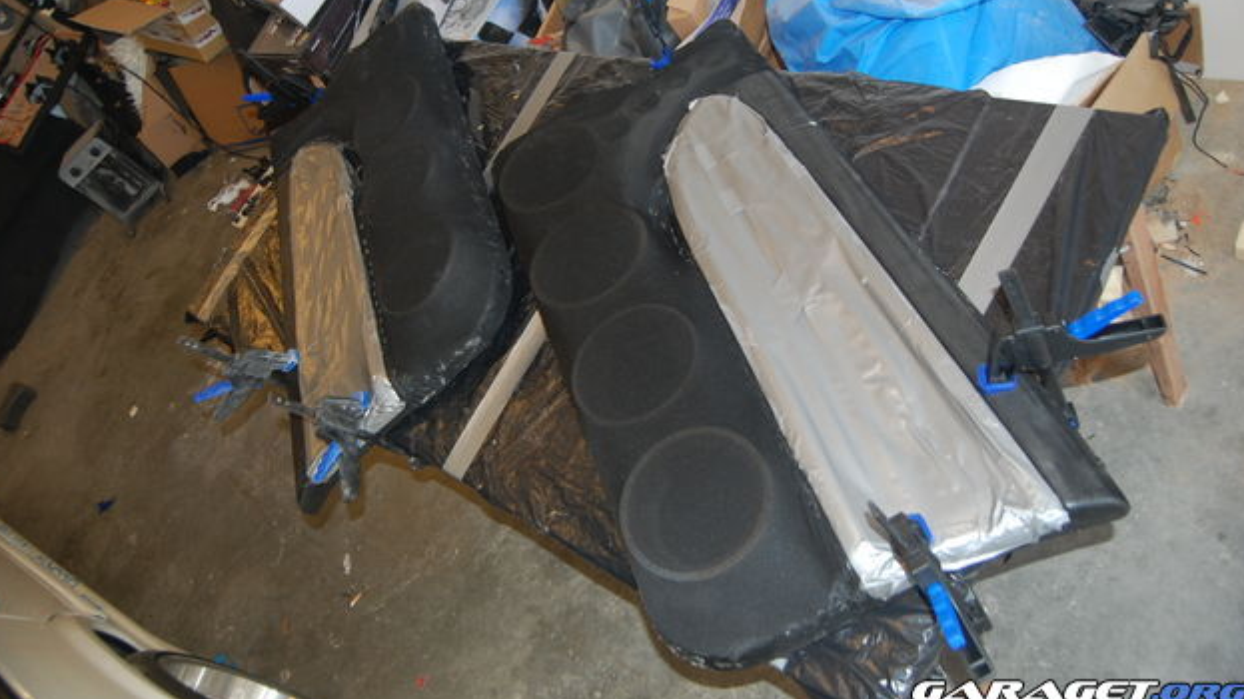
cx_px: 615
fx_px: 956
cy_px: 288
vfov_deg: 40.0
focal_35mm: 29
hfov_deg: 66.1
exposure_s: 1/60
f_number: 3.5
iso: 400
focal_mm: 18
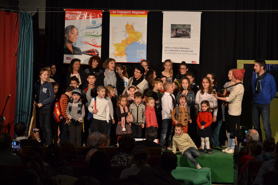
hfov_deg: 27.0
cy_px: 92
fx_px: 579
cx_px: 139
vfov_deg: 18.2
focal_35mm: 75
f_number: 3.2
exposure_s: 1/60
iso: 1600
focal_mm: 50
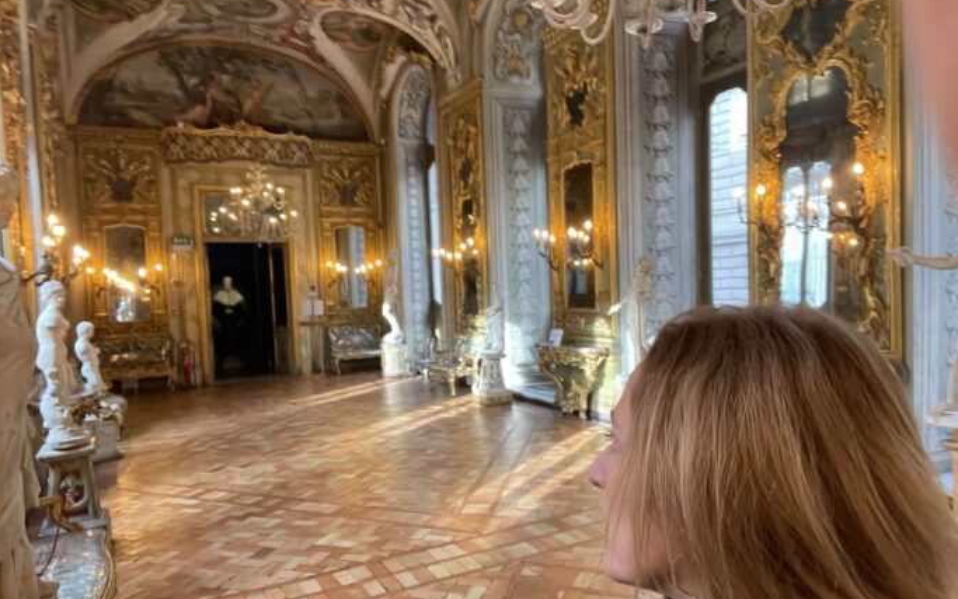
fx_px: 653
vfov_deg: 49.2
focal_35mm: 25
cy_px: 325
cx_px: 484
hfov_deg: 72.5
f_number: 2.2
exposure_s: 1/50
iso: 320
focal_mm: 2.71
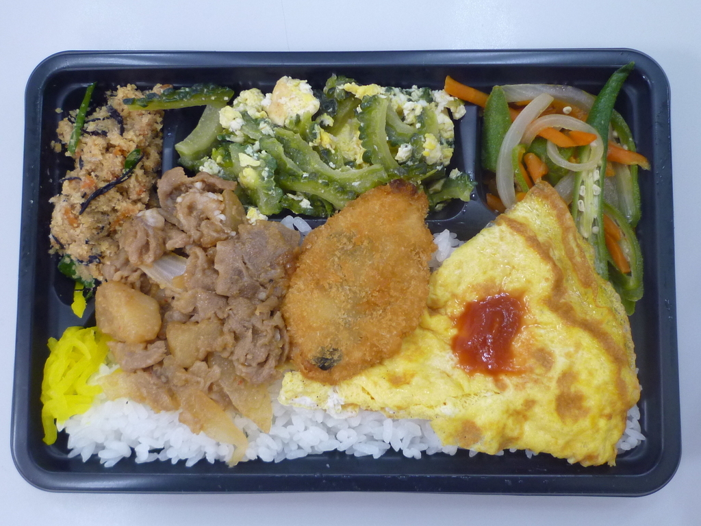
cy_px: 263
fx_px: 729
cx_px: 350
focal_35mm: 36
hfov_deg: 51.4
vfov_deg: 39.7
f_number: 2.8
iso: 160
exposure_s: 1/30
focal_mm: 4.4
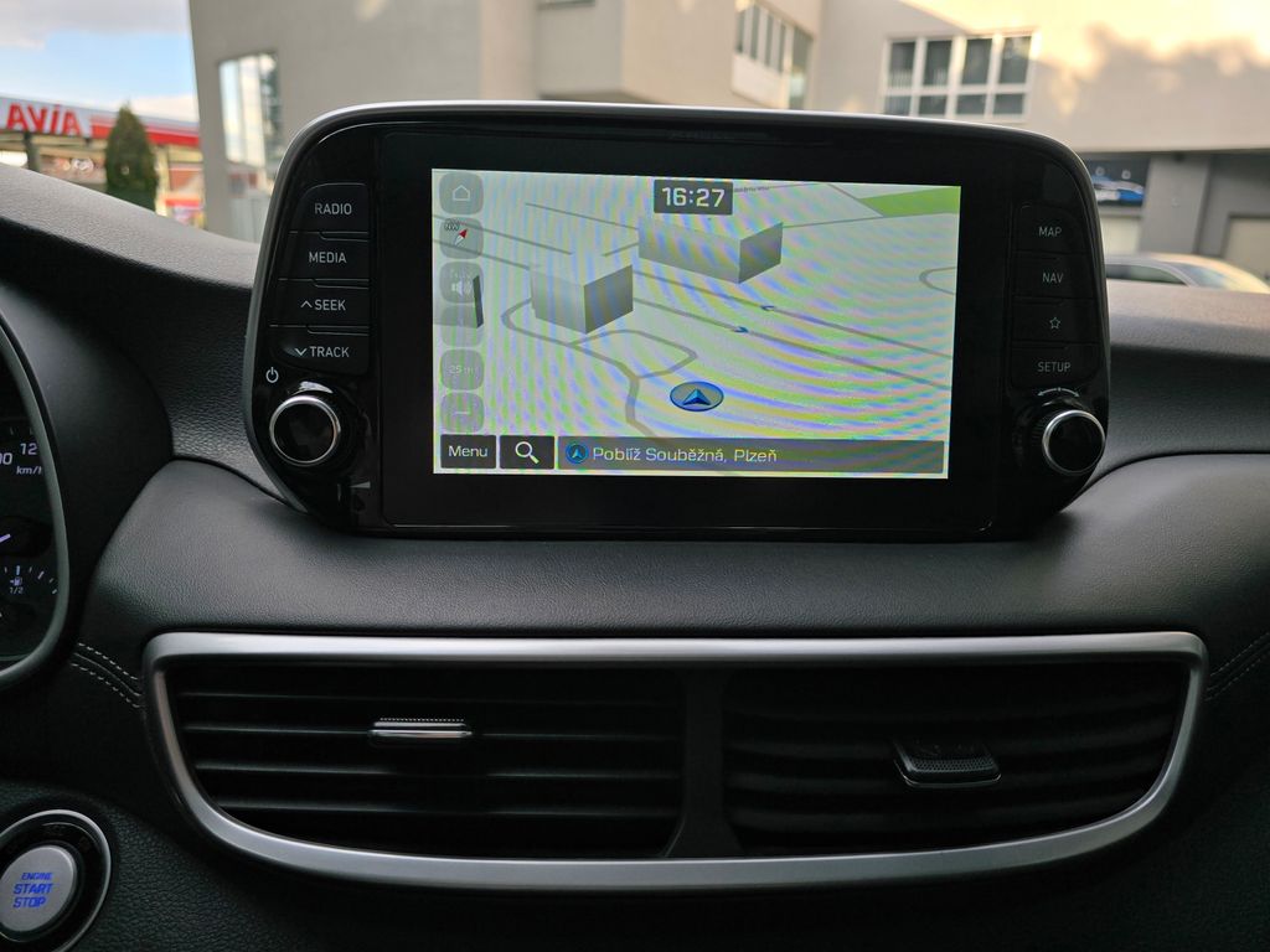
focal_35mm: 23
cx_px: 635
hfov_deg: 73.9
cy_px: 476
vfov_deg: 58.9
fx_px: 844
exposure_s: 1/180
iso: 20
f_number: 1.7
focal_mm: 6.3
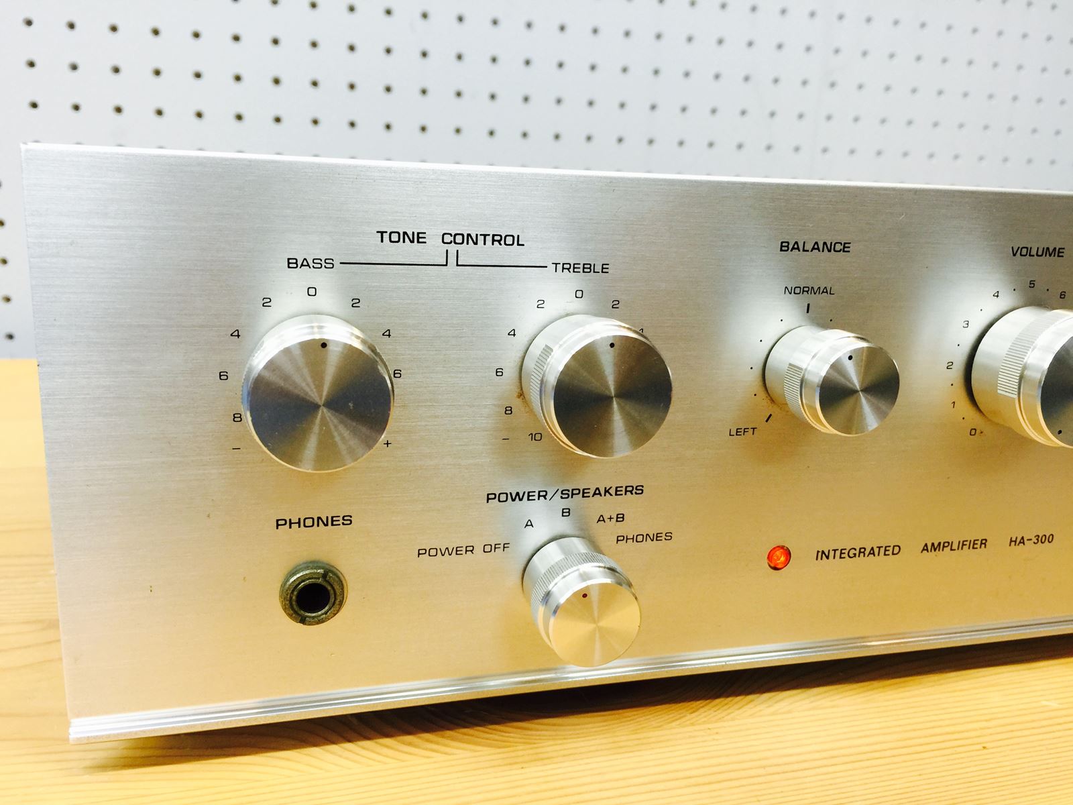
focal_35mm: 29
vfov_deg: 48.2
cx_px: 536
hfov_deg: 61.7
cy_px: 402
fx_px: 899
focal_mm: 4.15
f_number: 2.2
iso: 64
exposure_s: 1/33
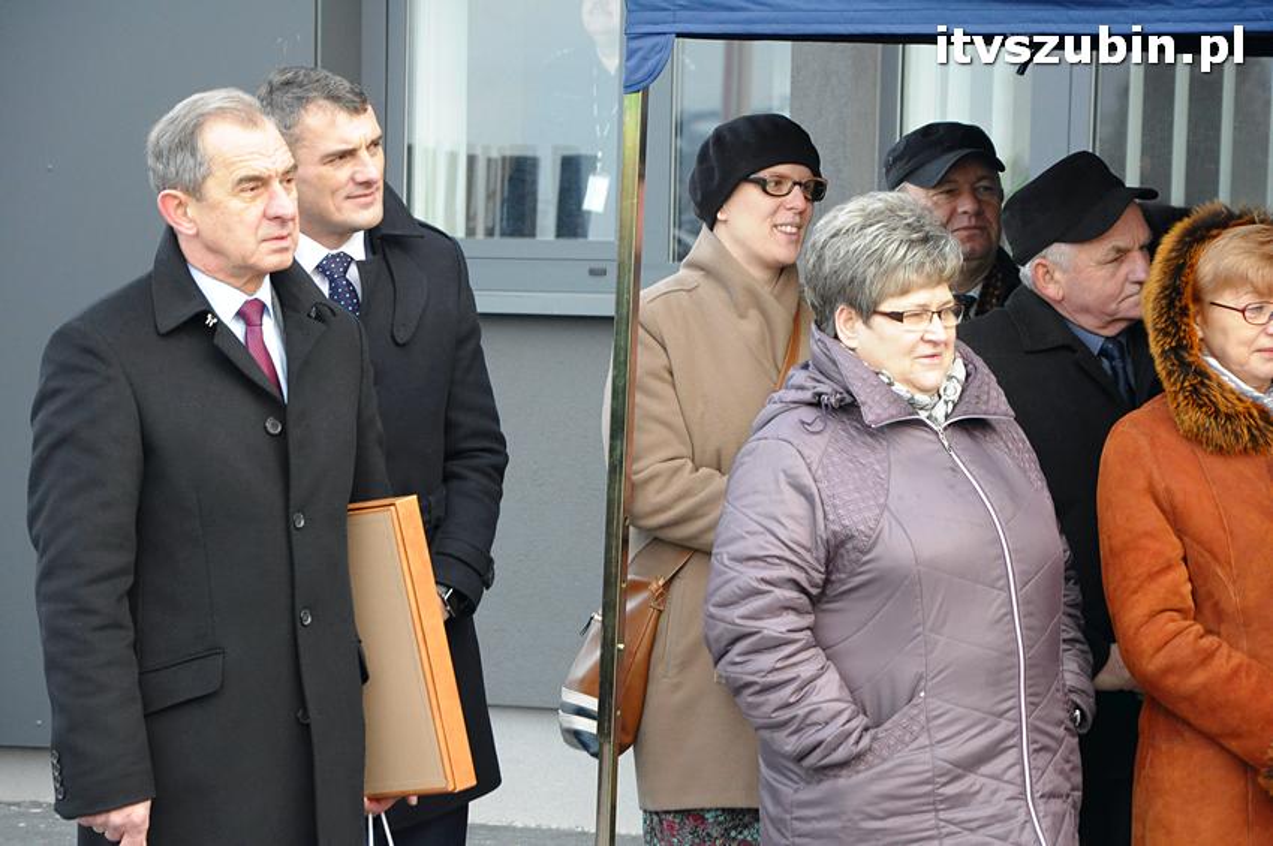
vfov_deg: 8.7
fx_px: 5564
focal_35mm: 158
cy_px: 423
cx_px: 636
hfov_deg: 13.1
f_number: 8
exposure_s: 1/125
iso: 1600
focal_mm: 105
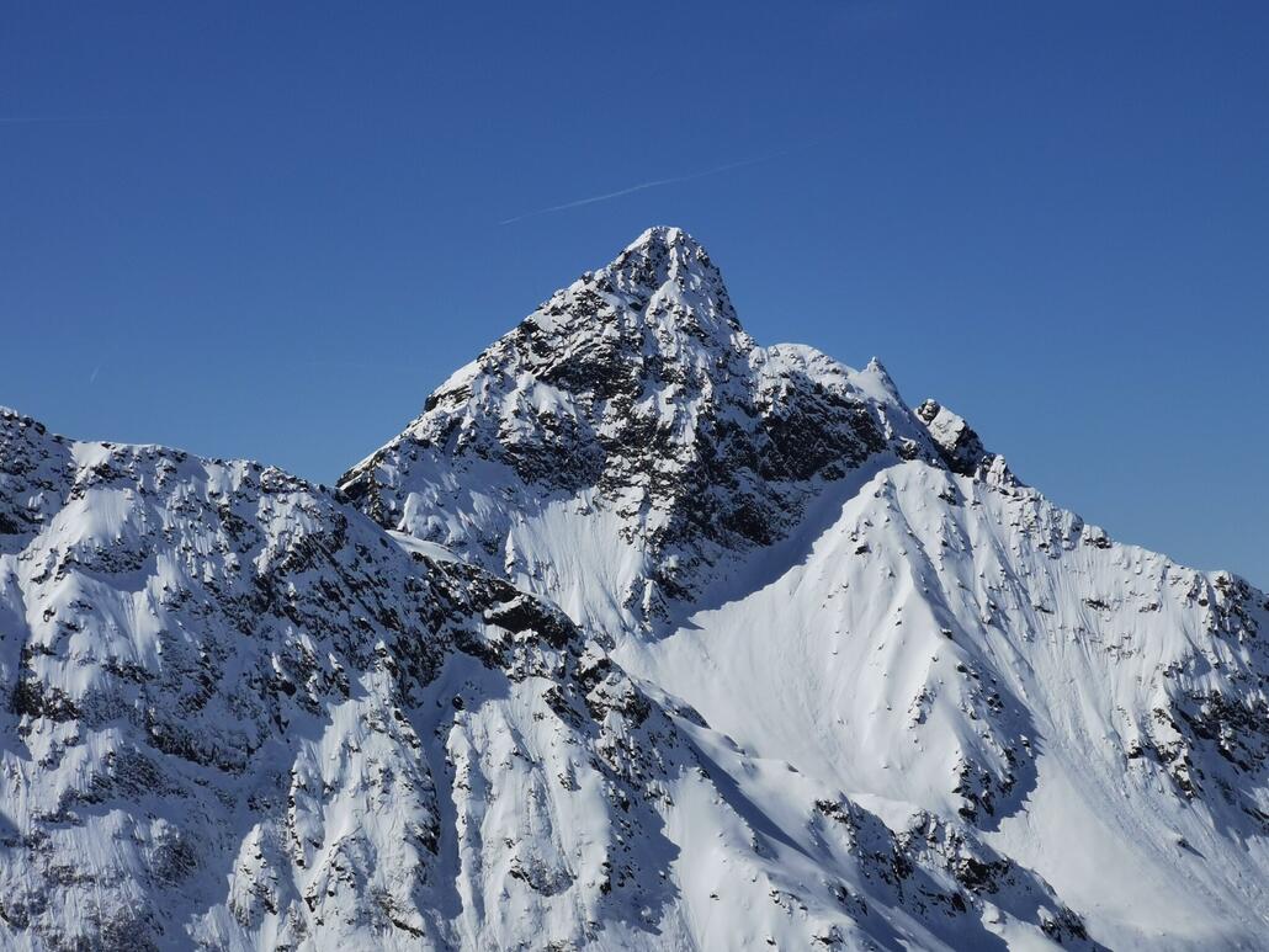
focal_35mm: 102
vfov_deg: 14.5
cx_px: 634
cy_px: 476
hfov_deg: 19.3
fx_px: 3740
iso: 50
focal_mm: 7.48
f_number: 2.4
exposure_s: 1/5495
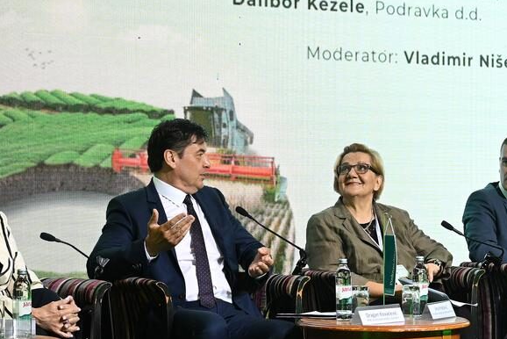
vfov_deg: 11.5
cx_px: 322
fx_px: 1677
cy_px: 186
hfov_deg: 17.2
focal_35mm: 119
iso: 2200
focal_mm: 43
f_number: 4
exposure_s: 1/160
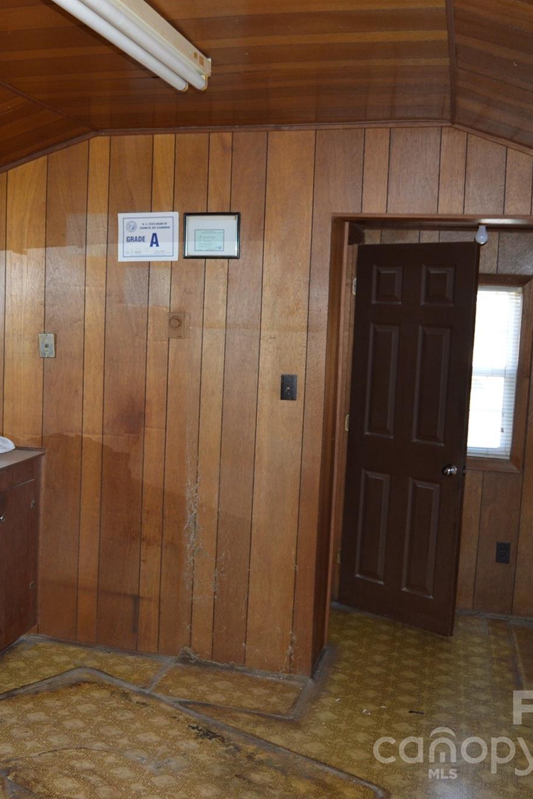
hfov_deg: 31.7
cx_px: 101
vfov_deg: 47.4
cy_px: 398
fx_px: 910
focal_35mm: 41
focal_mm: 18
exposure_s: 1/80
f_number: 4
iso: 400
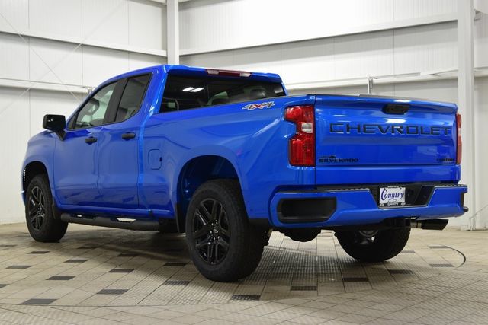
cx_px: 244
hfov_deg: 36.9
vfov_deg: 25.1
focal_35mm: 54
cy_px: 162
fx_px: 732
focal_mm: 36
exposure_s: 1/15
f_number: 6.3
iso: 500
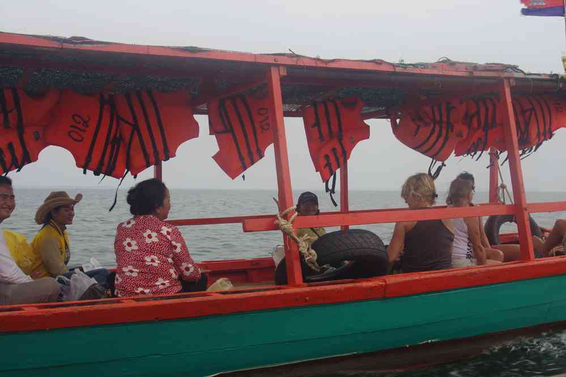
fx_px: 731
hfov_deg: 42.3
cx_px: 283
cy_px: 188
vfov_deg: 28.9
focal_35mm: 46
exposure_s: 1/80
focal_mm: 31
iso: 200
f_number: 11
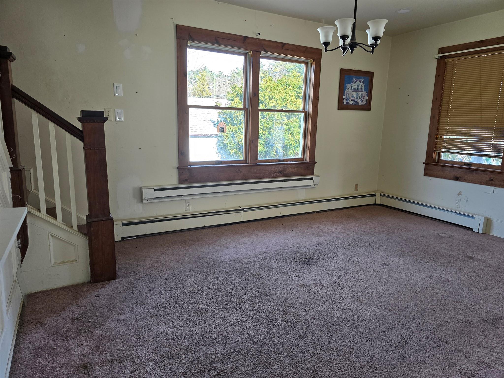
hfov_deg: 73.9
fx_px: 335
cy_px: 189
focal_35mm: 23
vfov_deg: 58.9
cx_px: 252
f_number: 1.7
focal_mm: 6.3
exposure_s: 1/180
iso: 125
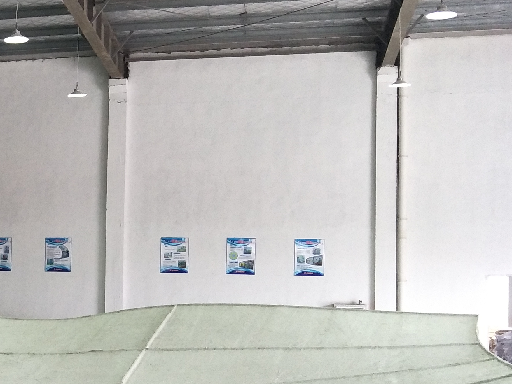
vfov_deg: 23.1
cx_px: -106
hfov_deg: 27.1
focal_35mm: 63
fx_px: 932
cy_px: 269
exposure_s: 1/33
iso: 163
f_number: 1.7
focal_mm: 4.1
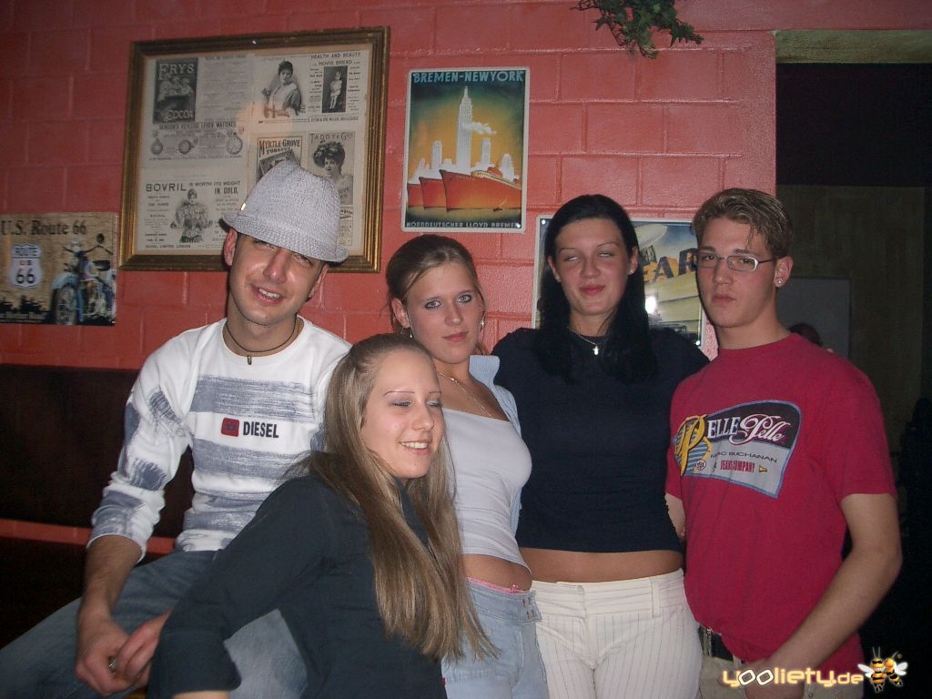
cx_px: 466
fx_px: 942
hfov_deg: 52.6
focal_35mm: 35
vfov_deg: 40.7
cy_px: 350
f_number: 2.6
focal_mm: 5.8
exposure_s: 1/40
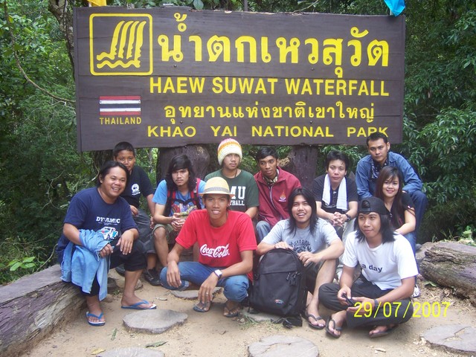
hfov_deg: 51.4
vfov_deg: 39.7
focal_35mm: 36
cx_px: 238
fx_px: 495
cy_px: 178
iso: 80
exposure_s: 1/60
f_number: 2.8
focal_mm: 6.2
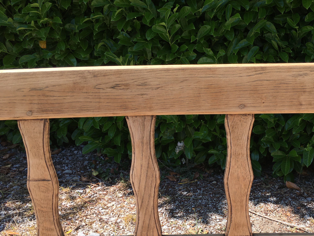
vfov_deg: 37.6
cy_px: 143
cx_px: 204
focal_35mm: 38
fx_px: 345
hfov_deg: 48.3
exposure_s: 1/810
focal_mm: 4.15
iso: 25
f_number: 2.2
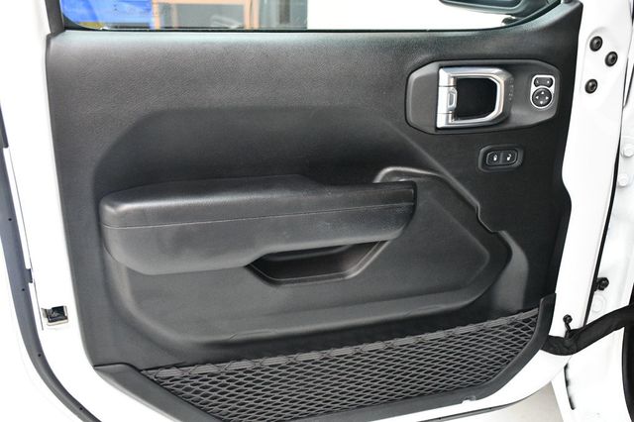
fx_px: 686
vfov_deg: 34.2
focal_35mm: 39
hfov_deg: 49.6
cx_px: 317
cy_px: 211
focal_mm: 26
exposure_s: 1/60
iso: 4000
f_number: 3.8
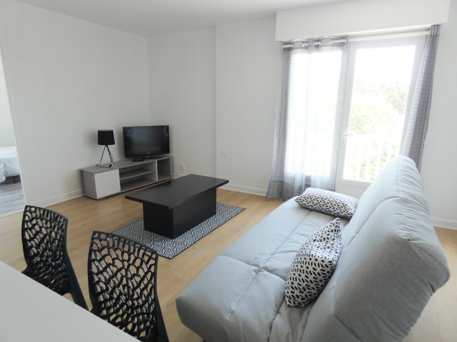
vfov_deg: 66.0
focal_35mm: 20
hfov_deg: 81.7
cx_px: 228
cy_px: 171
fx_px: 264
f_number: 2.8
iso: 100
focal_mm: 3.6
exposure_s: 1/60
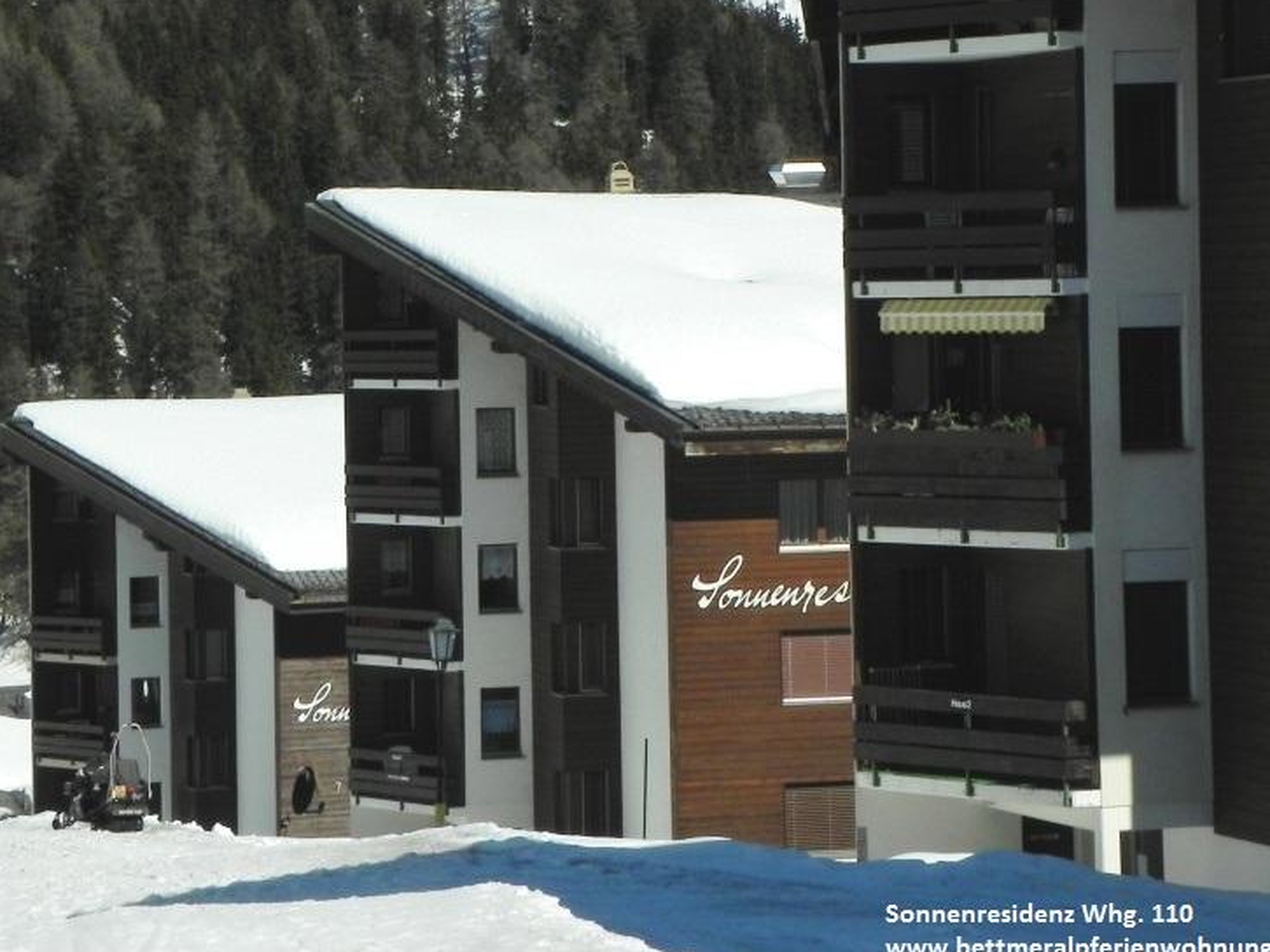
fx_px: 4915
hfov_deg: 14.7
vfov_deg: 11.0
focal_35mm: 134
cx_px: 696
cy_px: 298
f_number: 8
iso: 160
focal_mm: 16.9
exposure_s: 1/1071
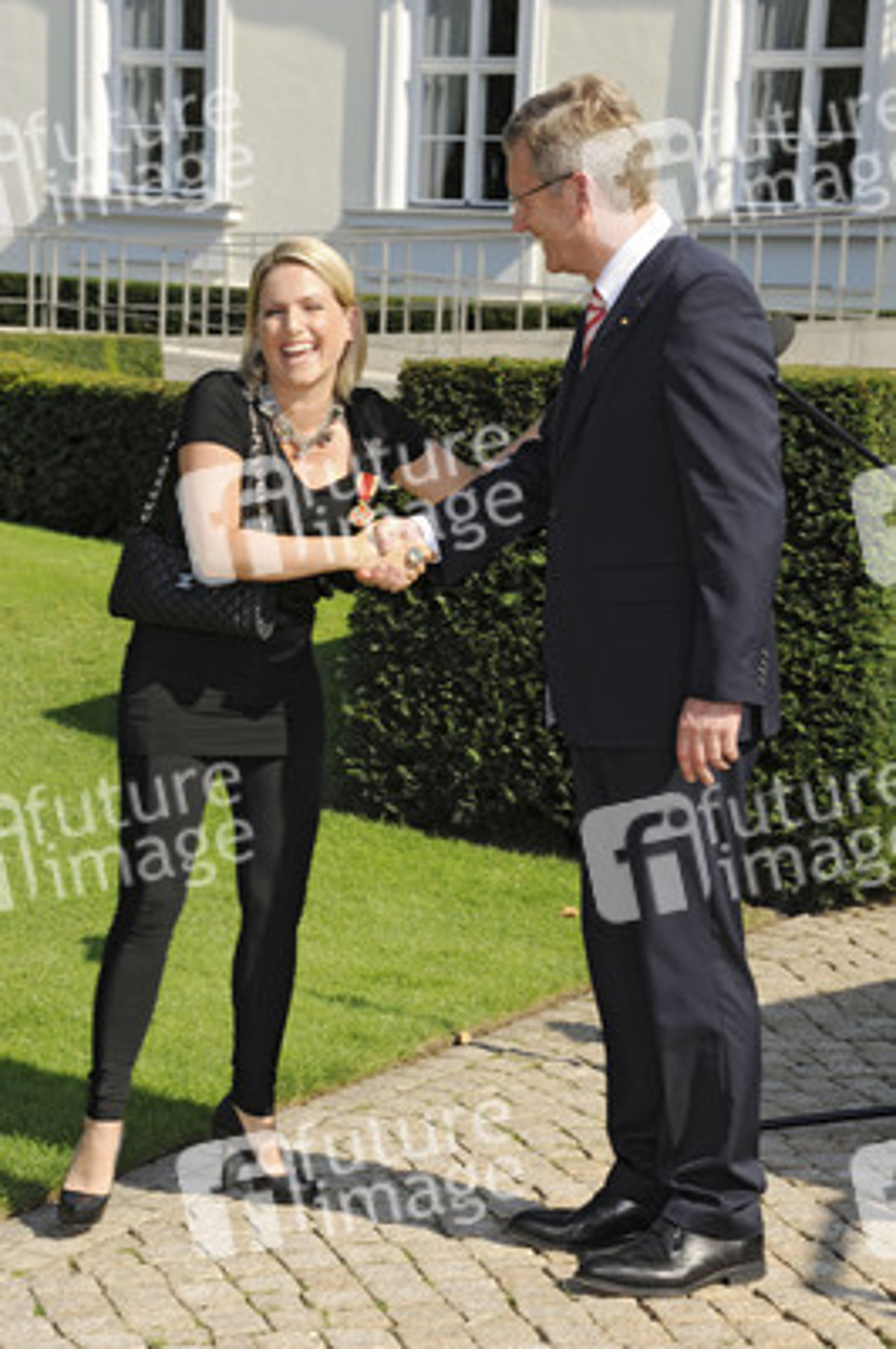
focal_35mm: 98
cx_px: 448
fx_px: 3665
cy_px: 674
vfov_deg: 20.8
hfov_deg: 13.9
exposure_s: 1/250
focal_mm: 98
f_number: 10
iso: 200
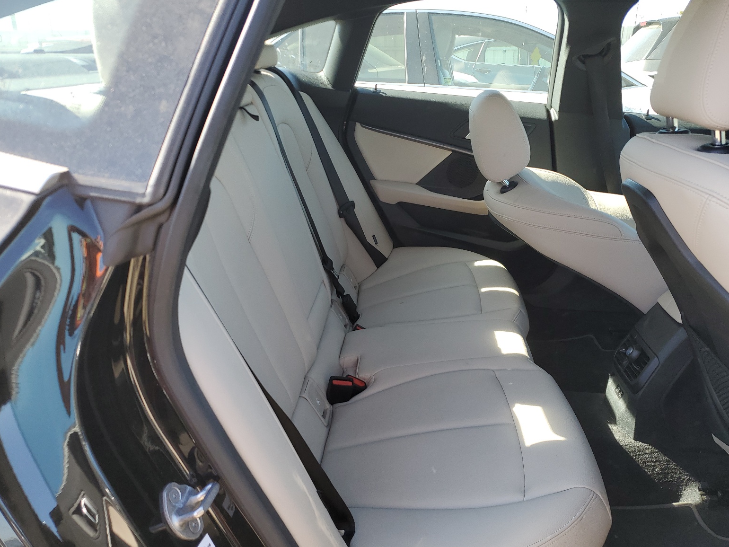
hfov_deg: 65.3
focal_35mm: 27
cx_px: 369
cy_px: 283
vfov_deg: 51.3
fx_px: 569
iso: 50
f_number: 1.5
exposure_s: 1/286
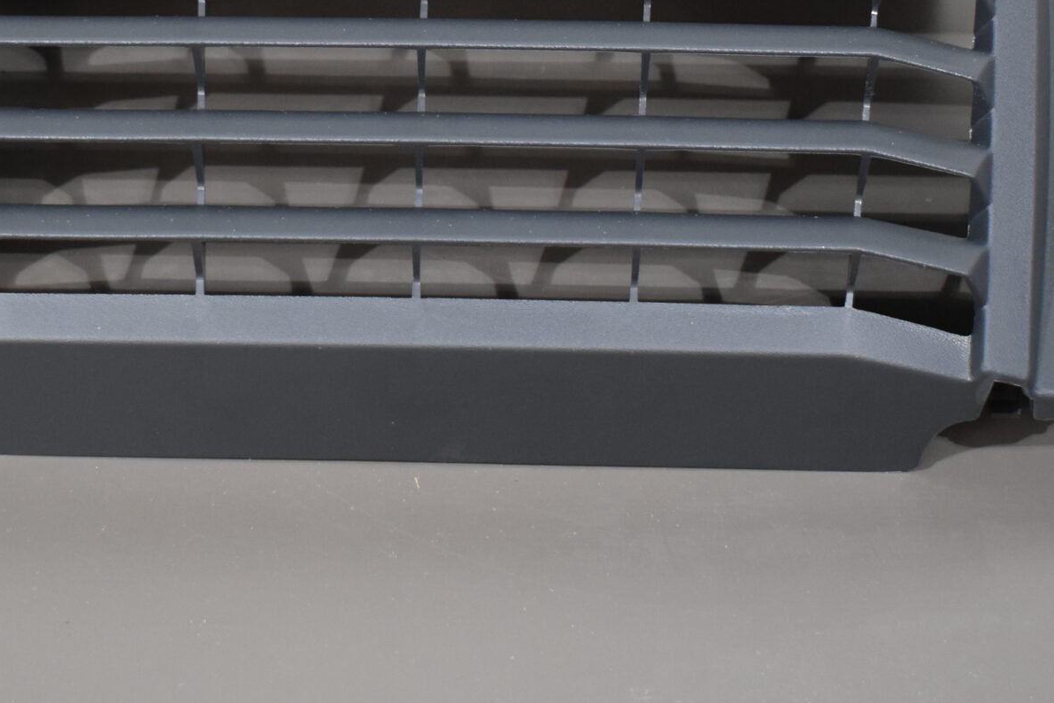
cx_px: 413
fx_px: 2549
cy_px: 110
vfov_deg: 15.6
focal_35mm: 87
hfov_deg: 23.3
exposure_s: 1/125
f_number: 4
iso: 1100
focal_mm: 27
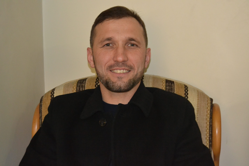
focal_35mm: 63
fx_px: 436
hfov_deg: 31.9
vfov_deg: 21.6
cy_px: 83
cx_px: 124
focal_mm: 42
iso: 3200
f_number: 5
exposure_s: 1/60
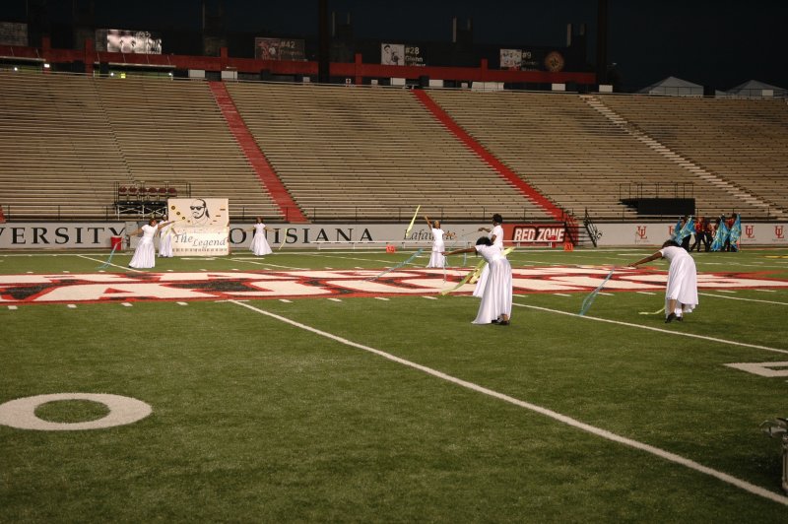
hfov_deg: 37.9
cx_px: 394
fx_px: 1148
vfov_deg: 25.7
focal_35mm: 52
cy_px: 262
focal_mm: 35
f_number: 2.8
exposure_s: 1/80
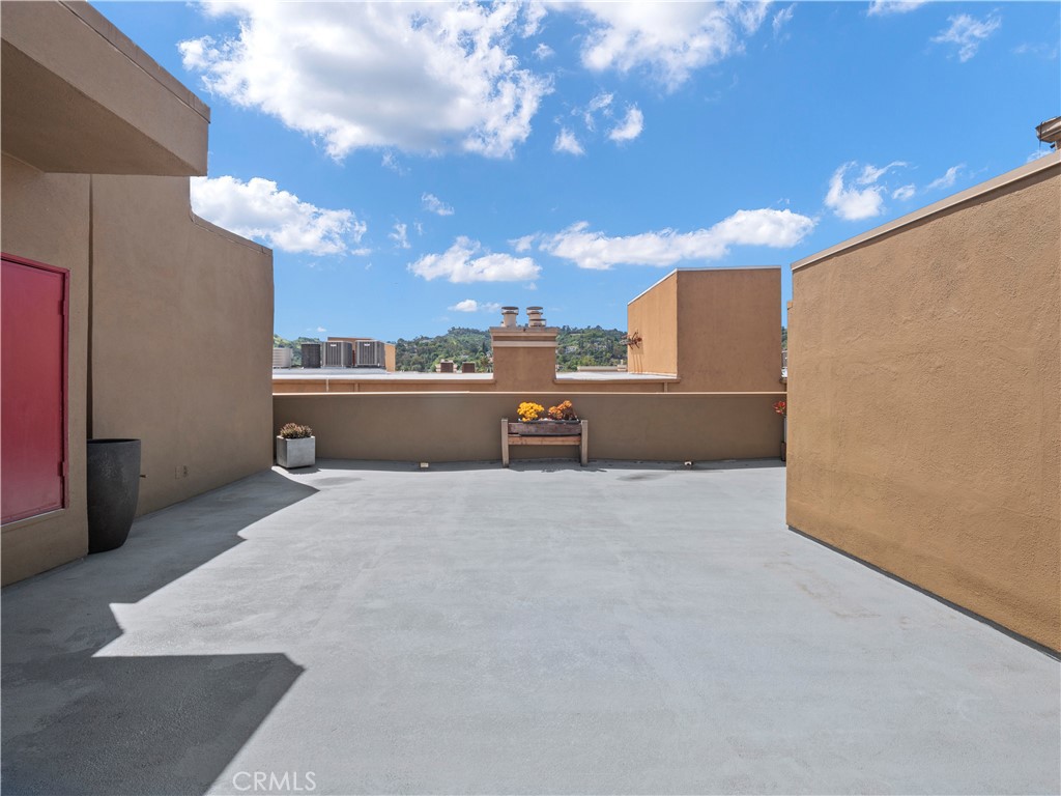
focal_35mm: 16
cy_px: 398
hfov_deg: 94.5
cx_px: 530
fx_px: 490
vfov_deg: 78.1
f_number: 8
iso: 200
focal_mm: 8
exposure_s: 1/200
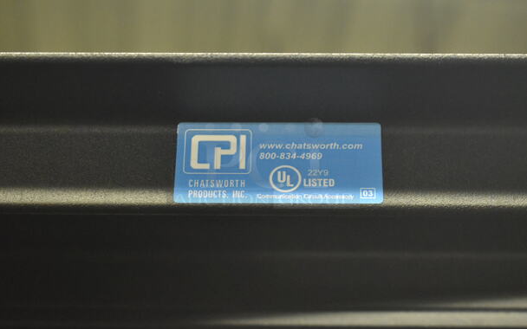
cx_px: 264
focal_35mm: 85
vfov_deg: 15.5
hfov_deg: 24.5
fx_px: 1214
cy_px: 163
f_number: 5.6
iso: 5600
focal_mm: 55
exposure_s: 1/100
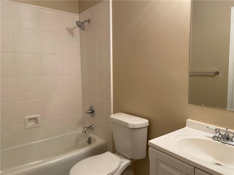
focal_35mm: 26
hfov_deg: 67.3
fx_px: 176
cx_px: 117
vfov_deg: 53.1
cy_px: 88
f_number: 1.8
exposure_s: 1/120
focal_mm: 4.25
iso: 100
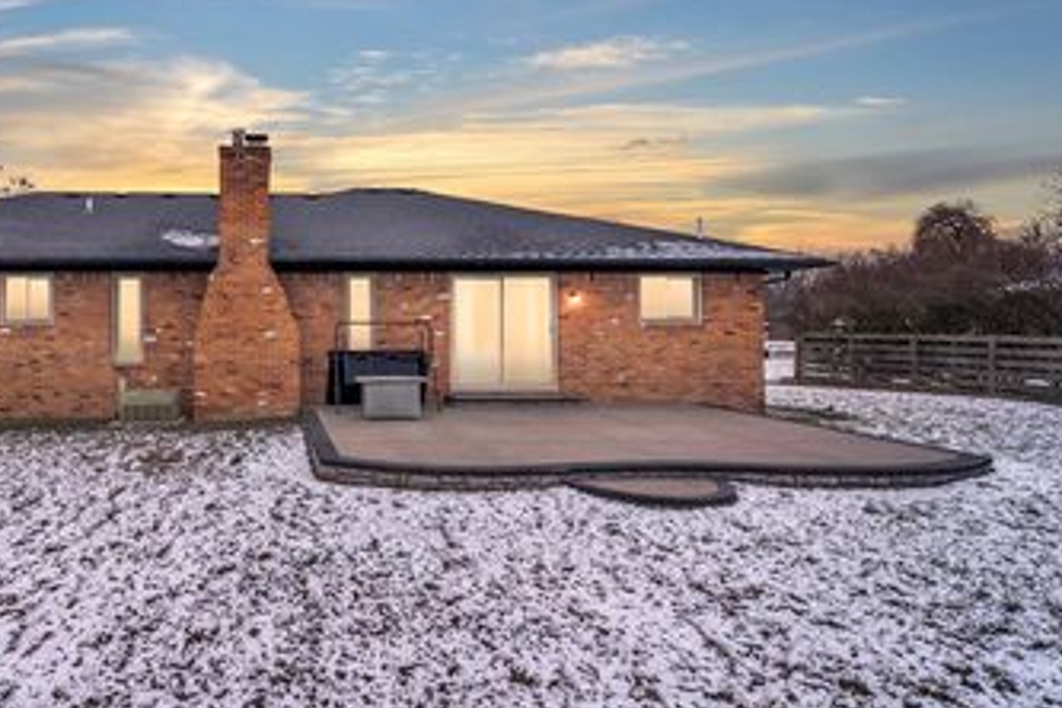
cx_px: 290
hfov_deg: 76.4
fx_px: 619
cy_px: 311
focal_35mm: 21
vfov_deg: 59.3
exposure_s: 1/60
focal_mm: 14
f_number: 14
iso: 160
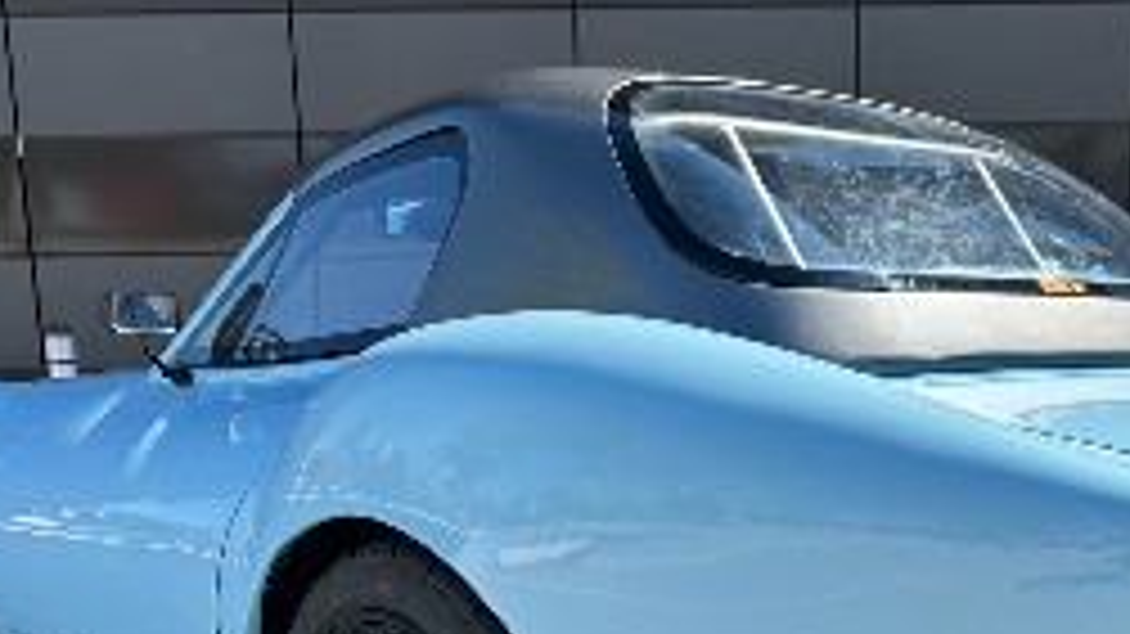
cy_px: 612
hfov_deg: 40.8
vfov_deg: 23.1
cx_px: 752
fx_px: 1498
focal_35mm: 50
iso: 80
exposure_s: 1/2410
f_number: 1.78
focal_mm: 6.86
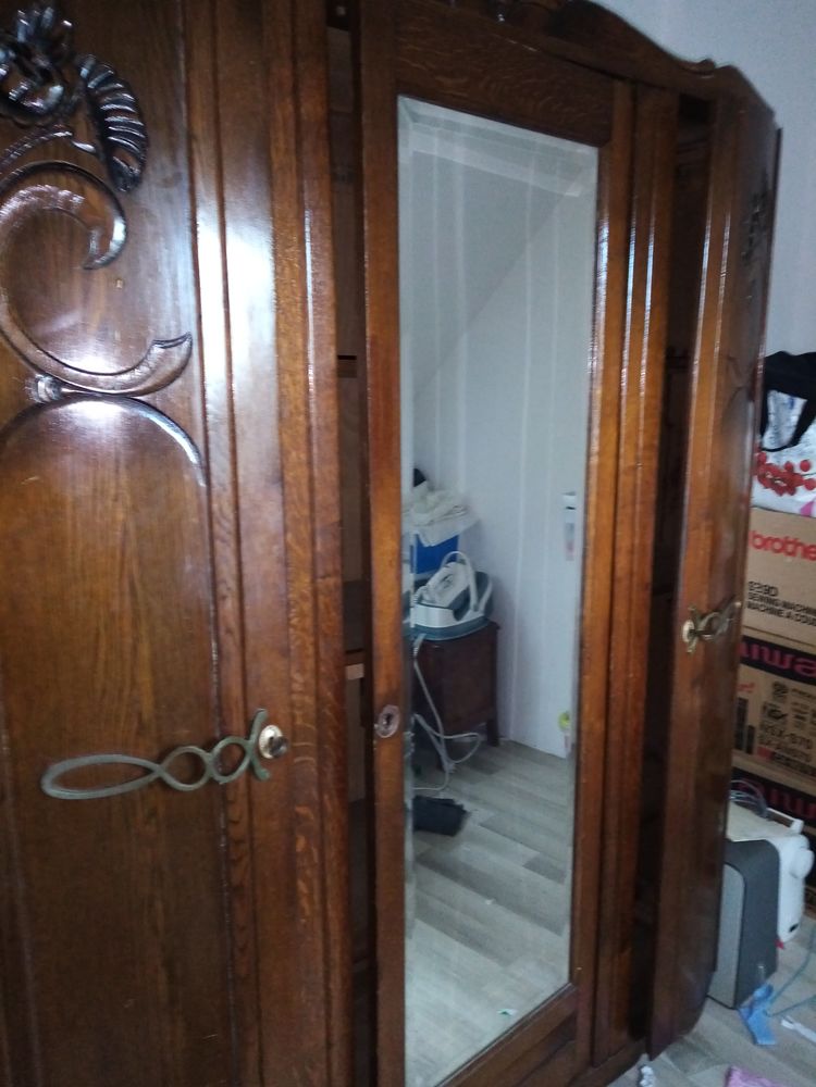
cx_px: 408
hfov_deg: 53.1
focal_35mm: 26
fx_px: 817
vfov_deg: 67.3
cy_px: 544
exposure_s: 1/25
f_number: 1.8
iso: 525
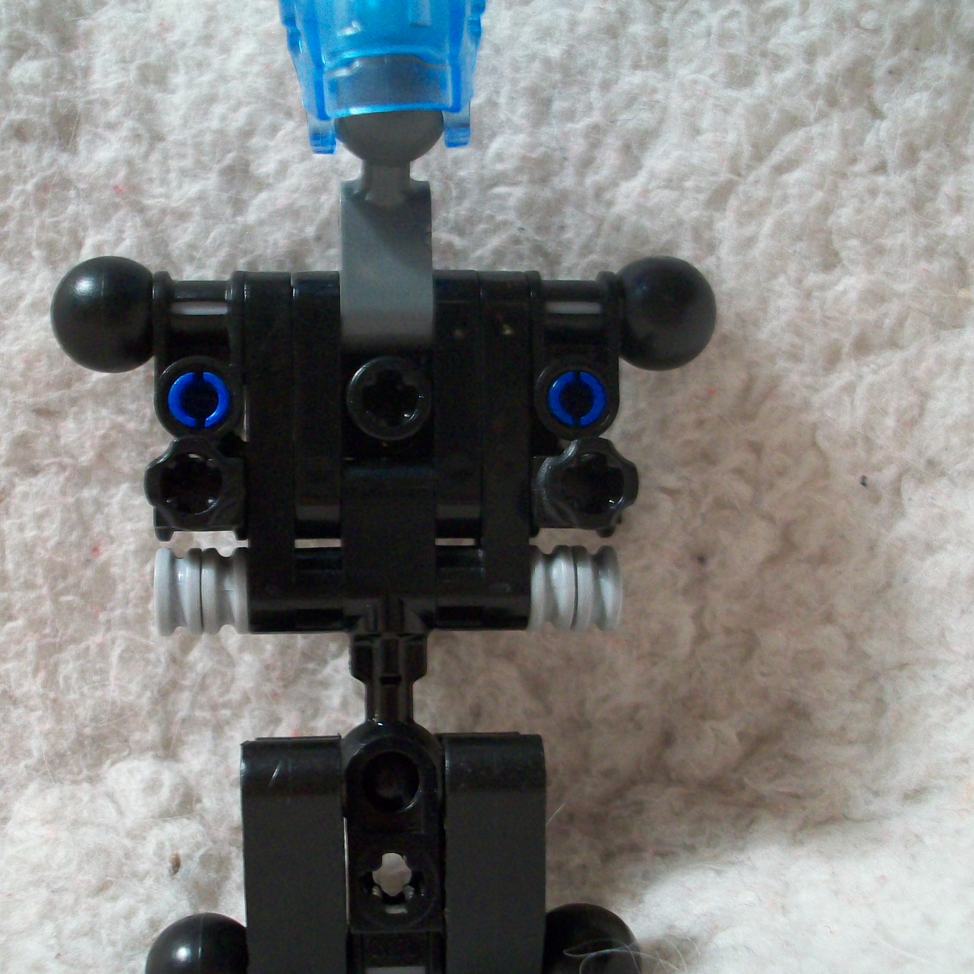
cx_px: 385
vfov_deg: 36.8
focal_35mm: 46
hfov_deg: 36.6
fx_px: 1464
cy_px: 528
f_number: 2.8
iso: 160
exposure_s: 1/8
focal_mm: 5.7
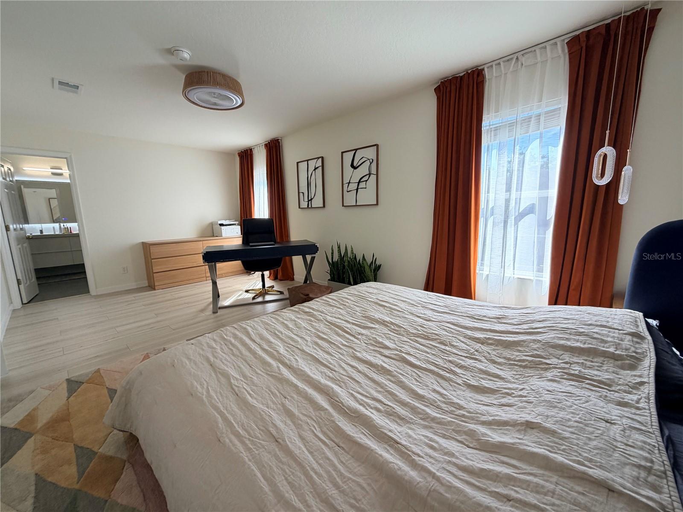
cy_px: 256
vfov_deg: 85.7
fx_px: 276
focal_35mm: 14
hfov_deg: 102.1
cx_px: 342
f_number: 2.2
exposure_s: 1/121
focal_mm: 2.22
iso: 64
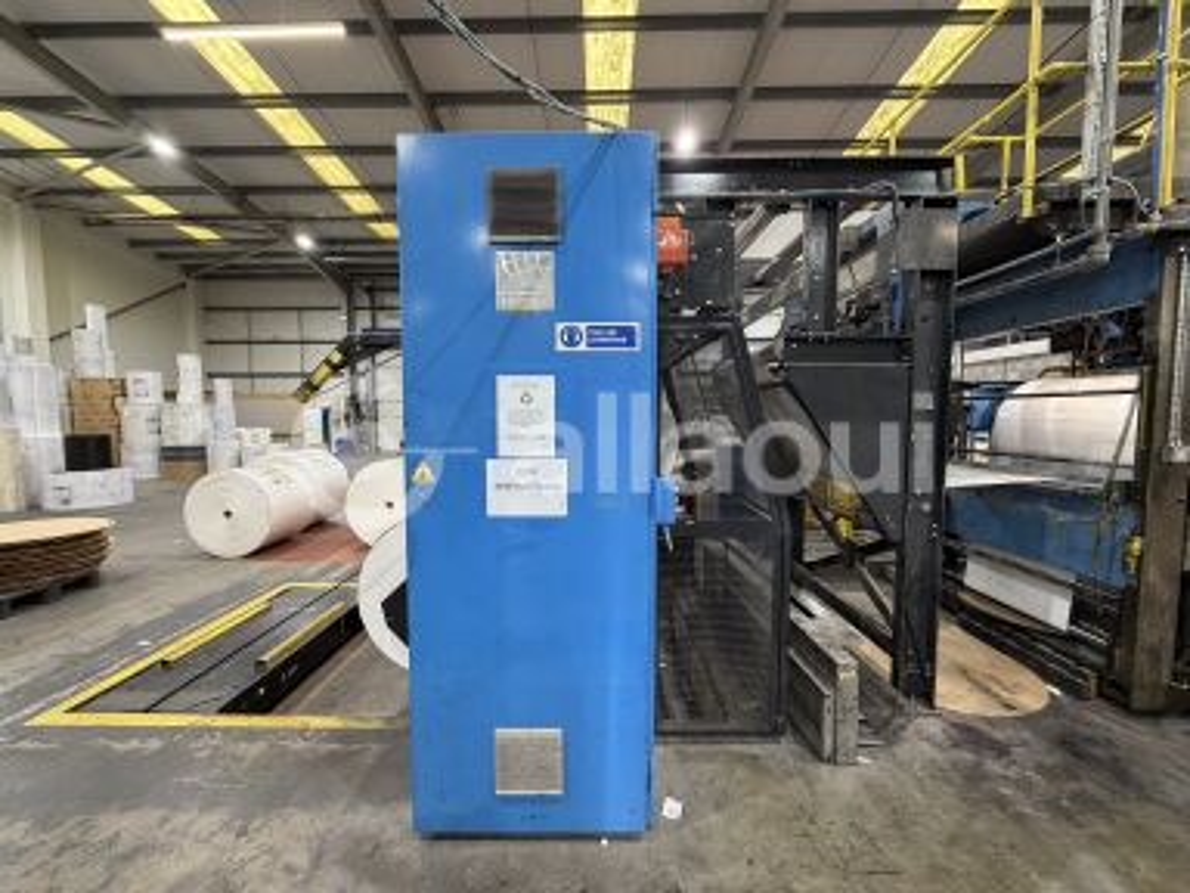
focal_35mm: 14
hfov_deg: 102.1
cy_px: 446
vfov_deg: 85.7
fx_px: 481
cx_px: 595
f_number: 2.2
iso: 250
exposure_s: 1/50
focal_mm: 2.22
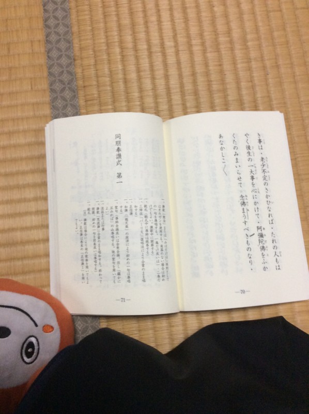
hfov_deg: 44.1
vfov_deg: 56.9
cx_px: 154
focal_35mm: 32
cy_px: 207
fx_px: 382
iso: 125
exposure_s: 1/25
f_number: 2.4
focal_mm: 3.3
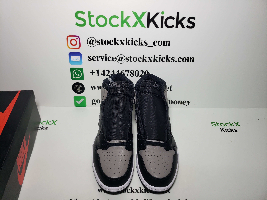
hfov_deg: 67.3
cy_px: 100
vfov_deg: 53.1
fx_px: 201
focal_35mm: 26
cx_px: 134
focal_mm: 4.3
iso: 50
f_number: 1.5
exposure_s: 1/393
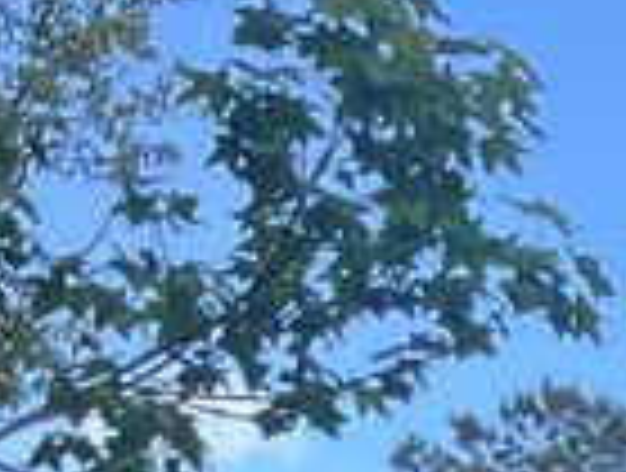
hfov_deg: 8.1
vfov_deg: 6.9
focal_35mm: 191
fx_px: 3463
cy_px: 1519
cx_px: 2144
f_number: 1.6
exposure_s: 1/1043
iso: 32
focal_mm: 4.2
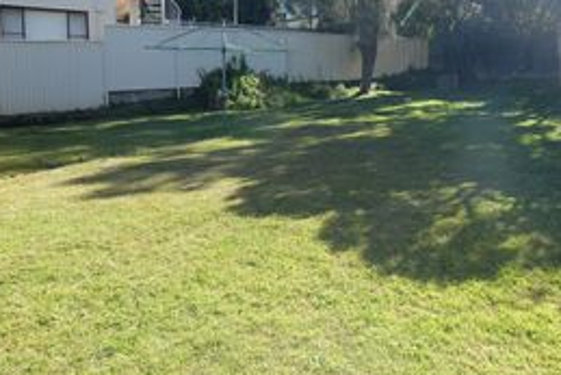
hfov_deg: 62.8
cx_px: 349
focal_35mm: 29
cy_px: 114
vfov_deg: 44.1
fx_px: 452
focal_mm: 10.5
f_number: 6.4
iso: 200
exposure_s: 1/160
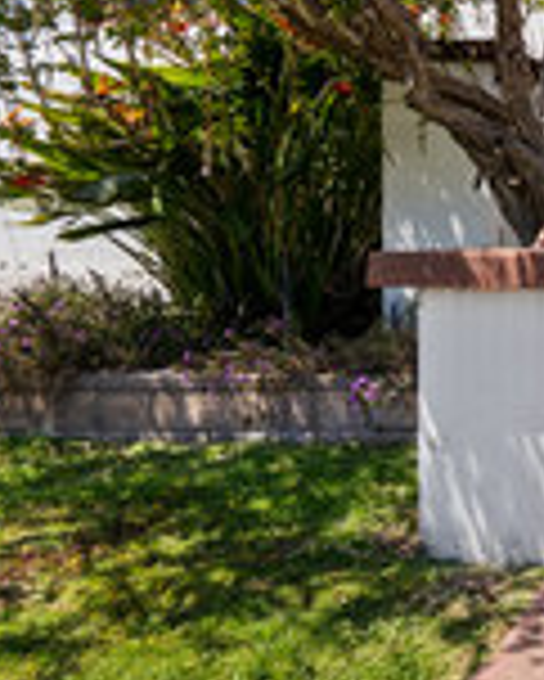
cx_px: 915
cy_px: 81
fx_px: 925
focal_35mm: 46
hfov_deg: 22.8
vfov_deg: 37.9
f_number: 9
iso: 400
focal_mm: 17
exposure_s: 1/125
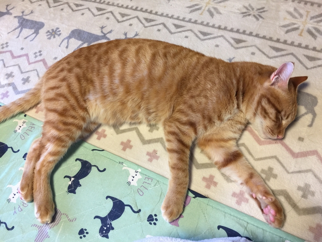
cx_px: 161
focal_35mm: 29
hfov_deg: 61.7
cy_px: 121
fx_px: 270
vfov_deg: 48.2
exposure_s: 1/15
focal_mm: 4.15
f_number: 2.2
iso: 50
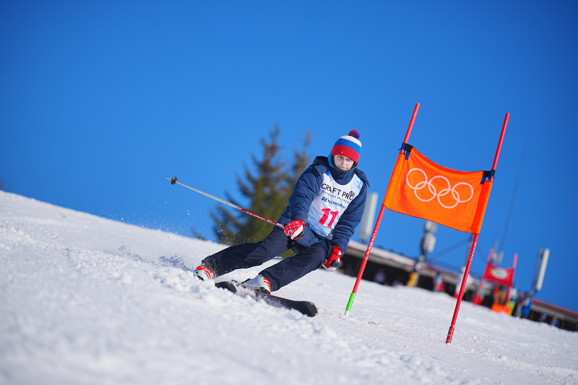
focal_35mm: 132
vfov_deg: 10.4
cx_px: 289
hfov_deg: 15.5
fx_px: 2119
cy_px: 192
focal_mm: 132
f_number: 2.8
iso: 100
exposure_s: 1/4000
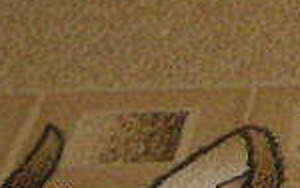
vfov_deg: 4.9
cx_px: 733
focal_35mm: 258
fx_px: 2111
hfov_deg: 7.6
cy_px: -380
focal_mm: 6
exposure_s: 1/60
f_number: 2.8
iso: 200
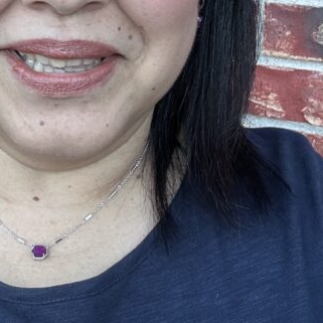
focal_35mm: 66
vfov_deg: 24.6
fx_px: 697
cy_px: -15
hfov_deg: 25.4
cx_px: 41
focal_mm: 2.69
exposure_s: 1/121
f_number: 1.9
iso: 64
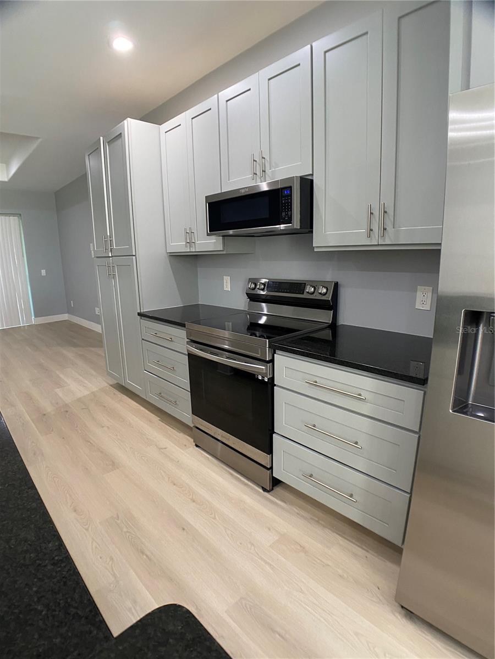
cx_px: 248
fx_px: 496
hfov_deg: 53.1
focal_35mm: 26
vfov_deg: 67.3
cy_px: 330
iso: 250
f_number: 1.8
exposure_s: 1/60
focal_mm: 4.25
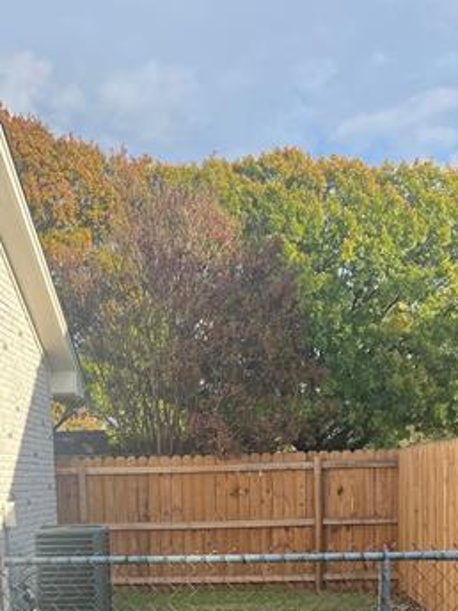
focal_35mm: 58
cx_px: 170
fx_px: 1023
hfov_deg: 25.2
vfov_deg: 30.6
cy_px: 623
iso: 50
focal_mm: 5.7
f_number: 1.5
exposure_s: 1/1808
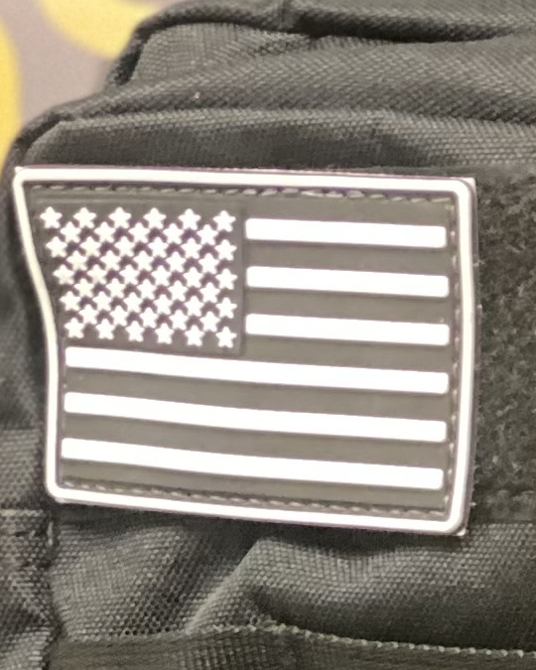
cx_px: 1183
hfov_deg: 5.0
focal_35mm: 303
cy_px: 1157
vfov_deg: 6.3
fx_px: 6008
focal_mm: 6
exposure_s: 1/15
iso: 400
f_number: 2
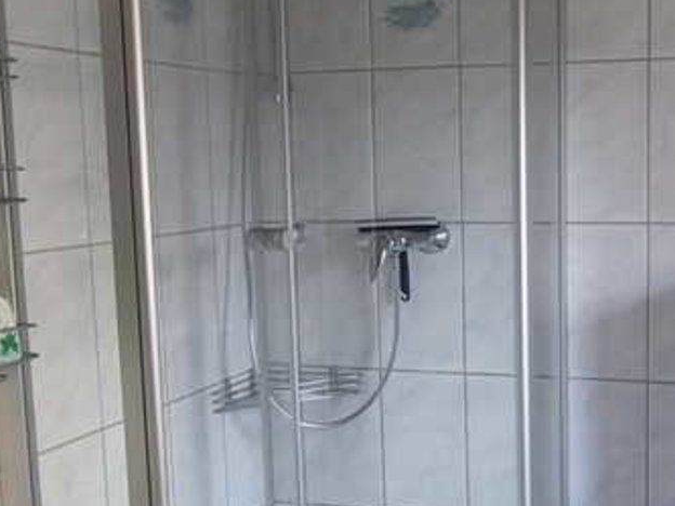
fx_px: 975
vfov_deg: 29.0
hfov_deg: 37.1
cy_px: 303
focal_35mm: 50
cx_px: 517
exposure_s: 1/30
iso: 320
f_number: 3.2
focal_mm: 4.66
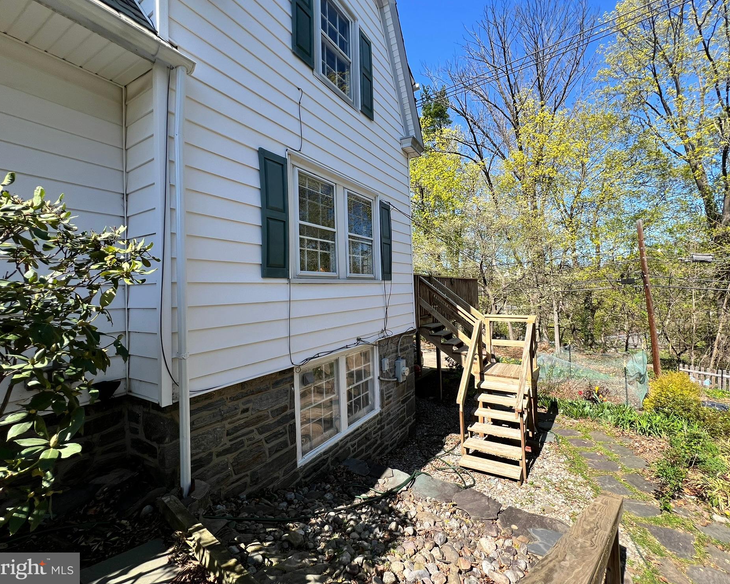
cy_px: 283
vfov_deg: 88.0
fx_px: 302
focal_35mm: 14
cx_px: 384
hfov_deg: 100.6
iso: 32
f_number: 1.8
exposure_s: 1/769
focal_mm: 1.57
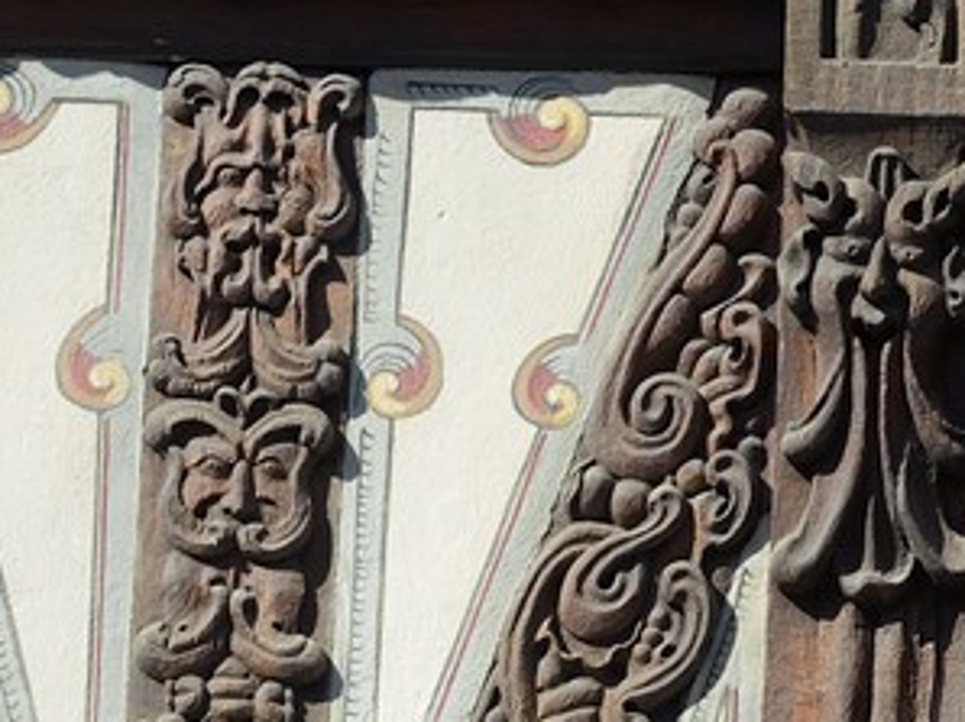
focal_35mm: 527
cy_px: 1324
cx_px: 2118
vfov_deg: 2.8
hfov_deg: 3.7
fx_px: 14680
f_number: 7.1
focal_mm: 102
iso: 200
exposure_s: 1/320
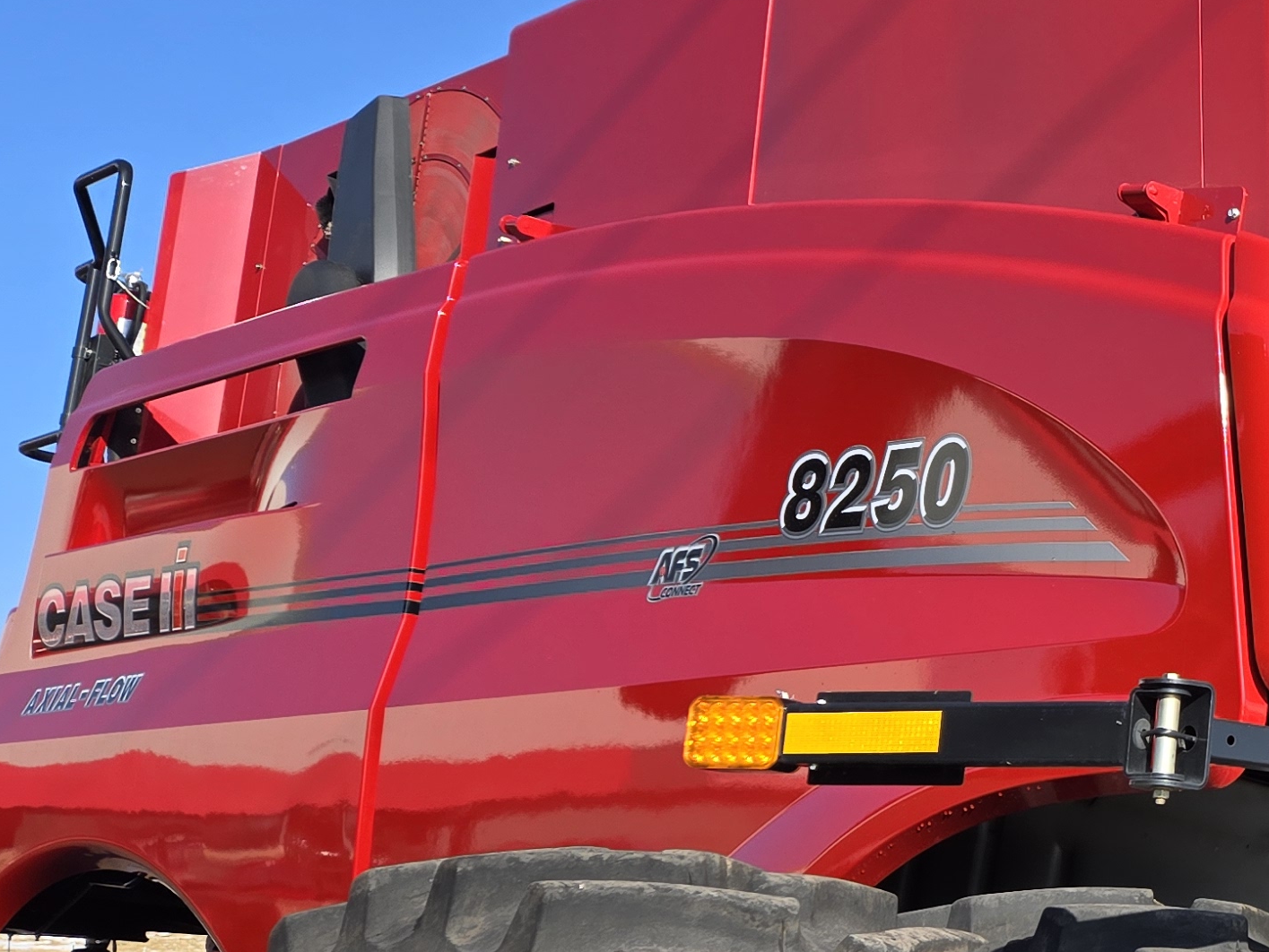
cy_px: 664
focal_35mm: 65
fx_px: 2383
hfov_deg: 25.3
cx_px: 1691
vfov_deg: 22.5
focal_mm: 5.4
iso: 25
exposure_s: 1/1387
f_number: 1.8
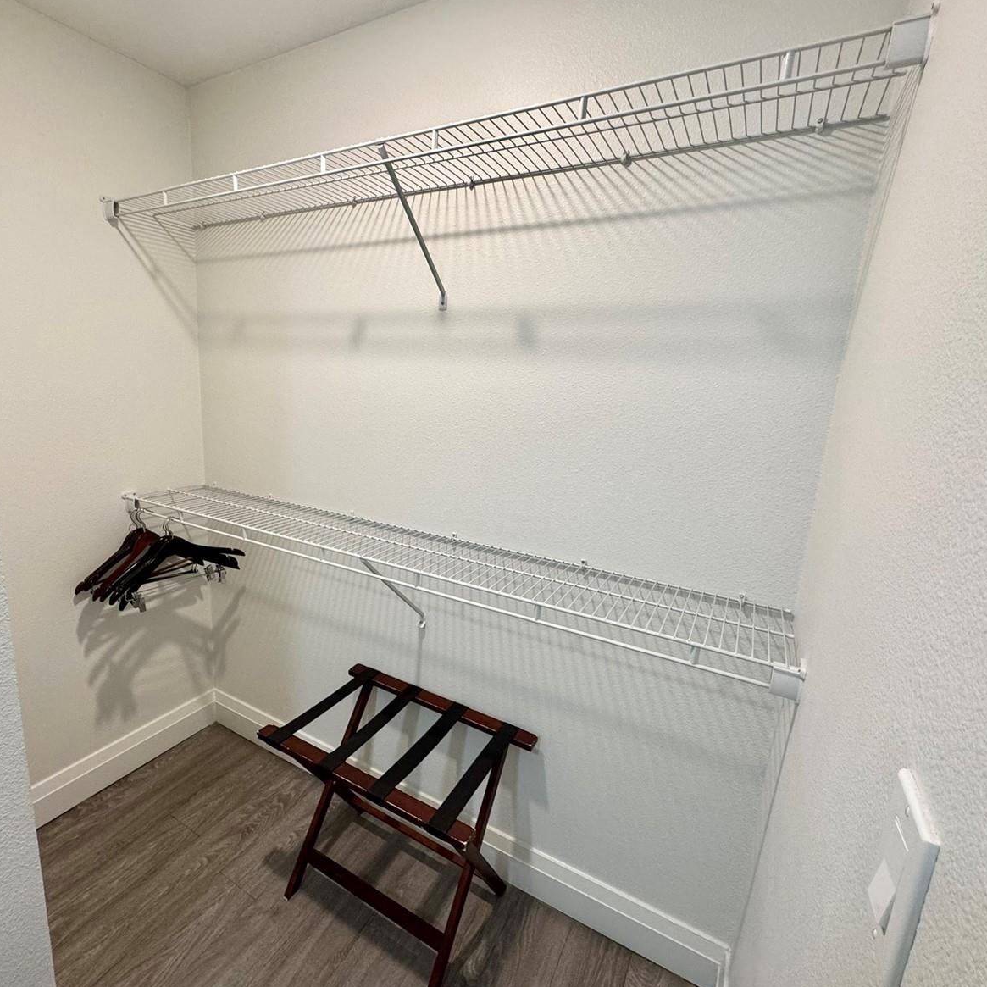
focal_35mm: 17
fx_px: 548
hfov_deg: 83.5
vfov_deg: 84.0
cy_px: 489
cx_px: 429
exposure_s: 1/60
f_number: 2.2
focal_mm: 2.22
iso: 200
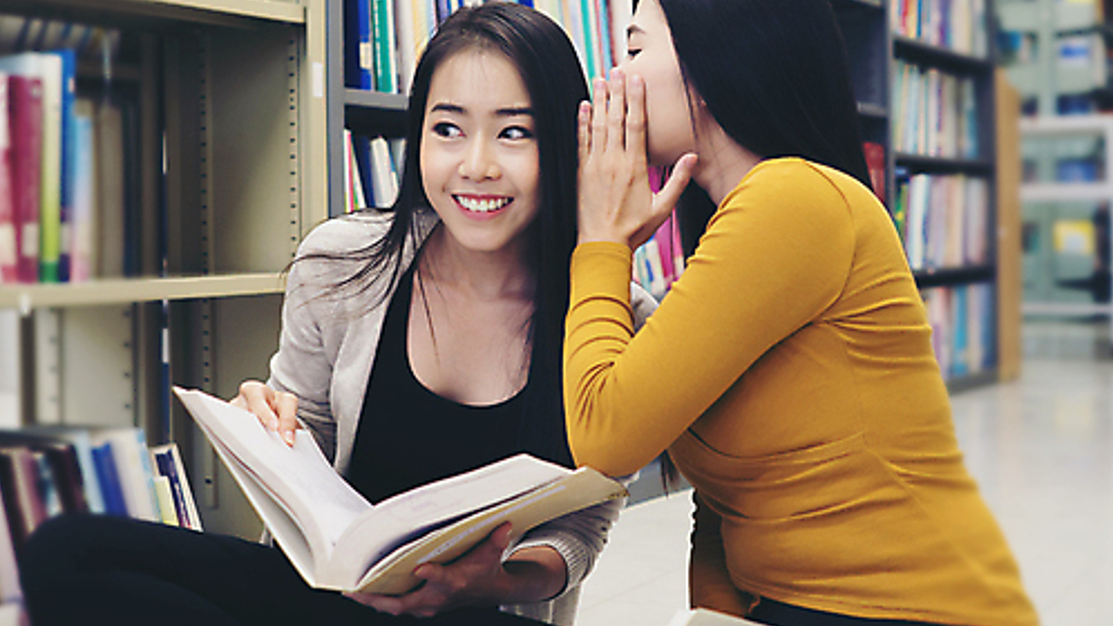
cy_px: 197
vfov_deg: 22.5
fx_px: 1564
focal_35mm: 53
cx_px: 485
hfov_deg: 39.1
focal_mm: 28
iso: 400
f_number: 2.2
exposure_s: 1/40
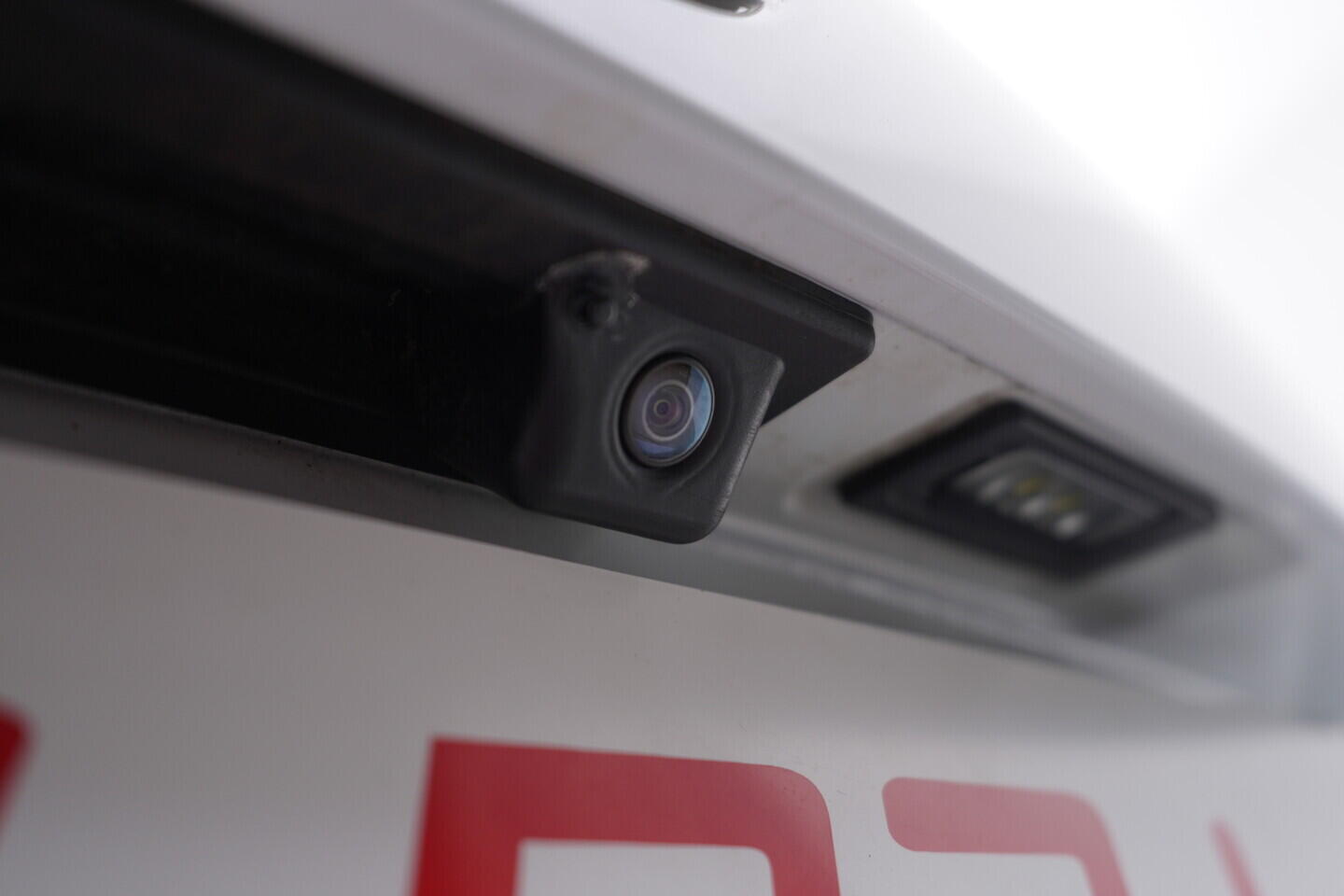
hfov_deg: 53.1
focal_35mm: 36
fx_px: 1344
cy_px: 448
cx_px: 672
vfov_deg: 36.9
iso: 125
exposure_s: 1/60
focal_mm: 24
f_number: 3.5
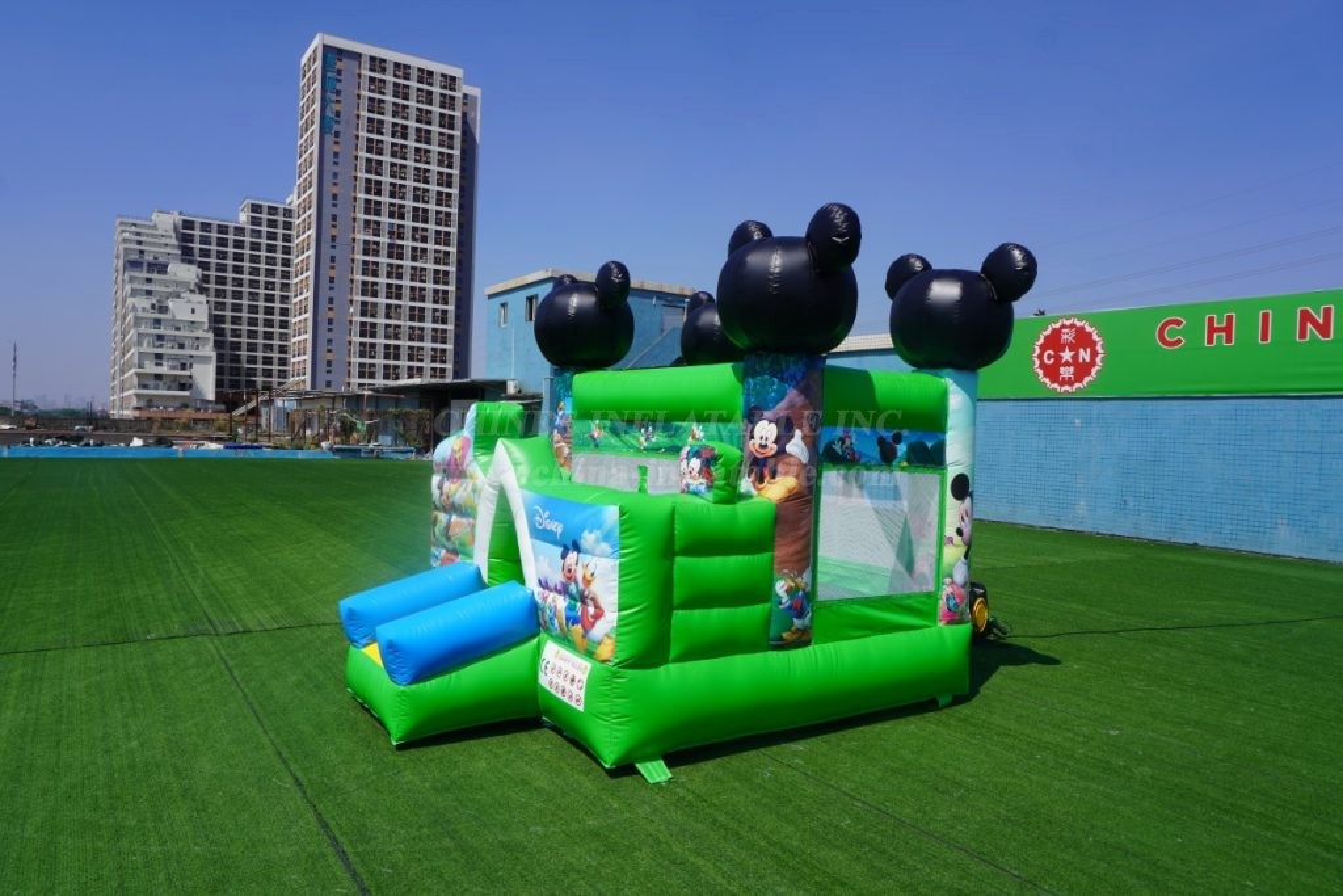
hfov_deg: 73.7
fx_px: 895
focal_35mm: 24
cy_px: 448
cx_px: 672
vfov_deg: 53.1
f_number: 10
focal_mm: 16
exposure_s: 1/250
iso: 100
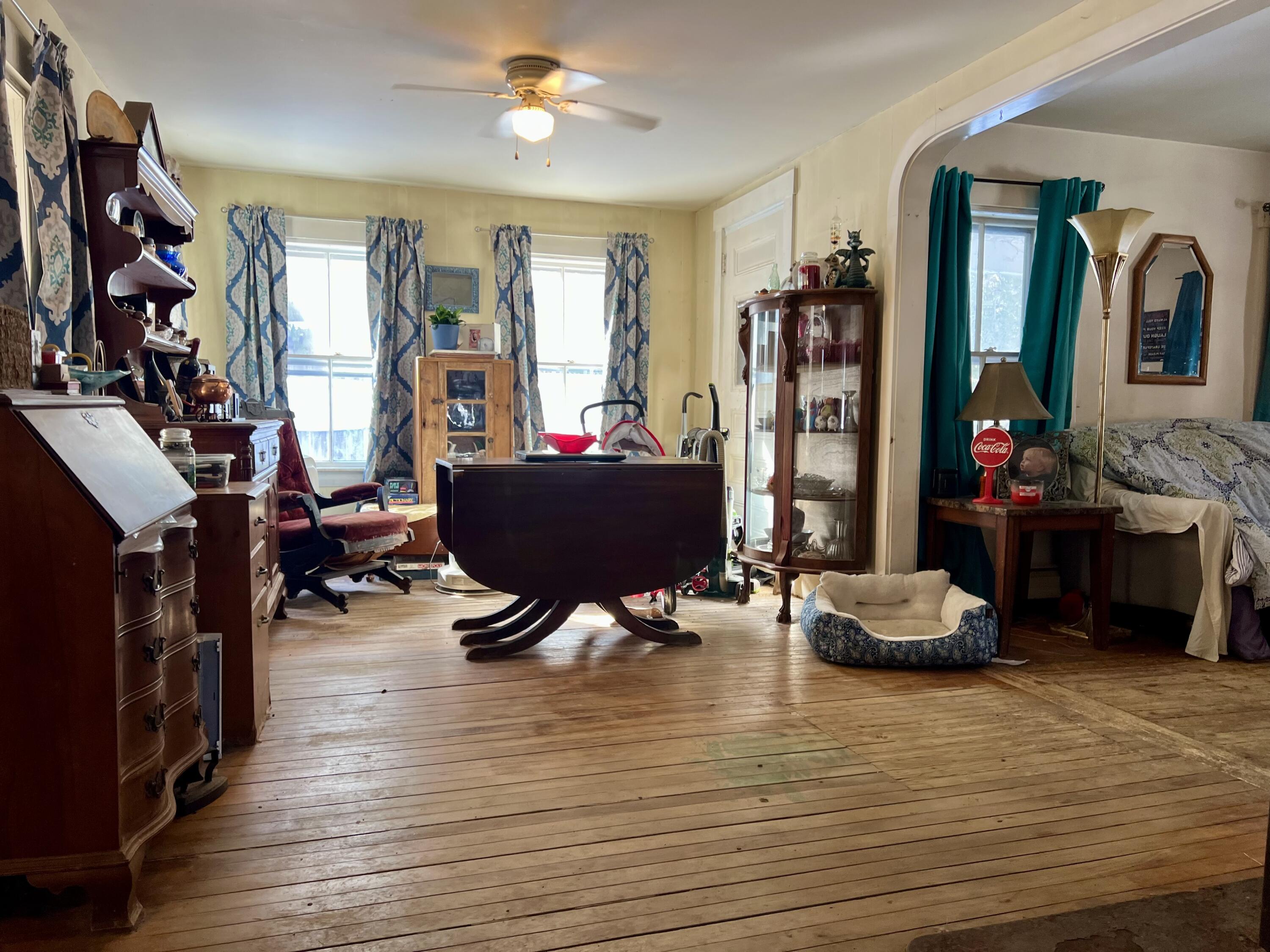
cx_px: 635
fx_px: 954
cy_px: 476
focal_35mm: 26
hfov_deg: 67.3
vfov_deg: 53.1
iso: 80
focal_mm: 5.7
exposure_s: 1/60
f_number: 1.5
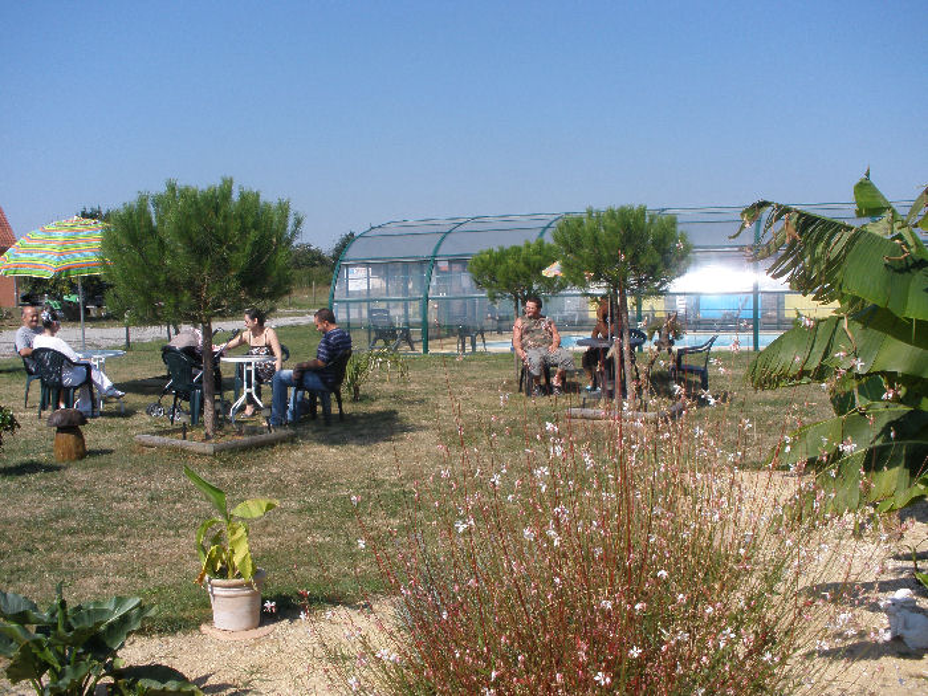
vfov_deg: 39.7
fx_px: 965
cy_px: 348
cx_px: 464
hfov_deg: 51.4
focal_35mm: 36
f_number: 5.6
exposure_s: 1/500
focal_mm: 6.3
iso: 80
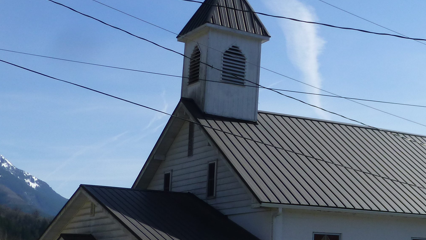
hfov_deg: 28.8
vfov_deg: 17.2
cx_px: 397
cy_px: 150
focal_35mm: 70
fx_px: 791
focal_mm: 5.4
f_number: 4
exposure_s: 1/1000
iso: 100
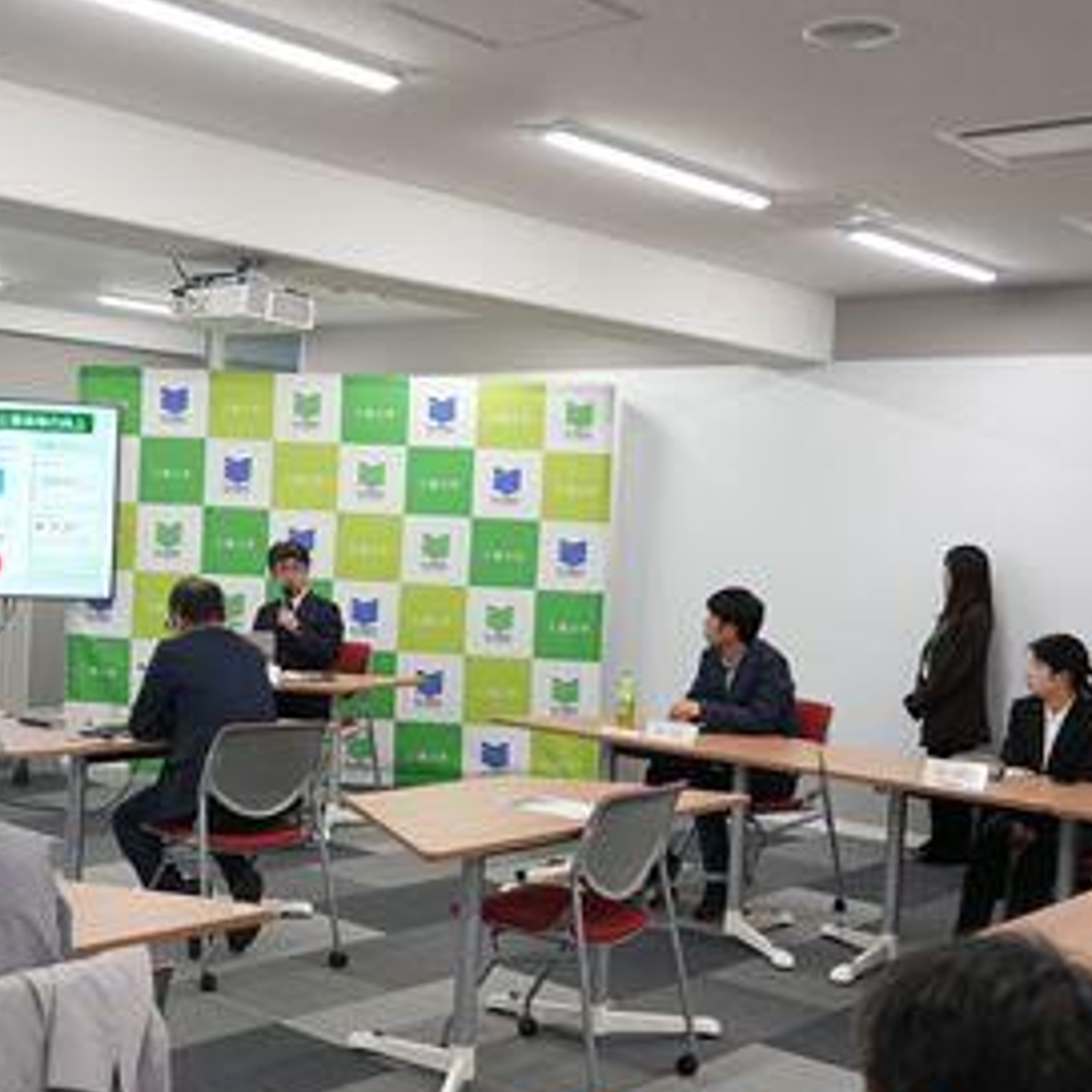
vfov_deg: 37.6
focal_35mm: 45
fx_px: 1606
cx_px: 369
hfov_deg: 37.2
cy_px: 534
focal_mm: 24
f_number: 4
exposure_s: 1/30
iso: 125
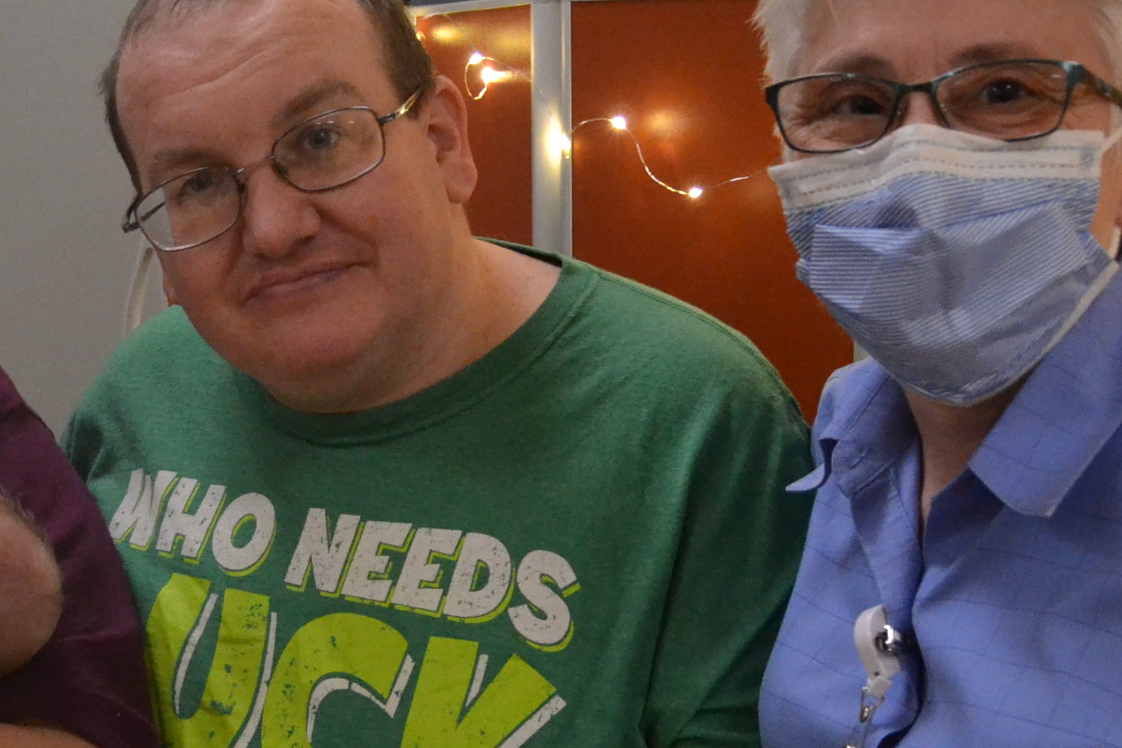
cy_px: 482
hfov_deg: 27.8
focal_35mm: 72
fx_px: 2244
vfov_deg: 18.9
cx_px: 343
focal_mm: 18
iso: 2200
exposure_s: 1/60
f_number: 3.5
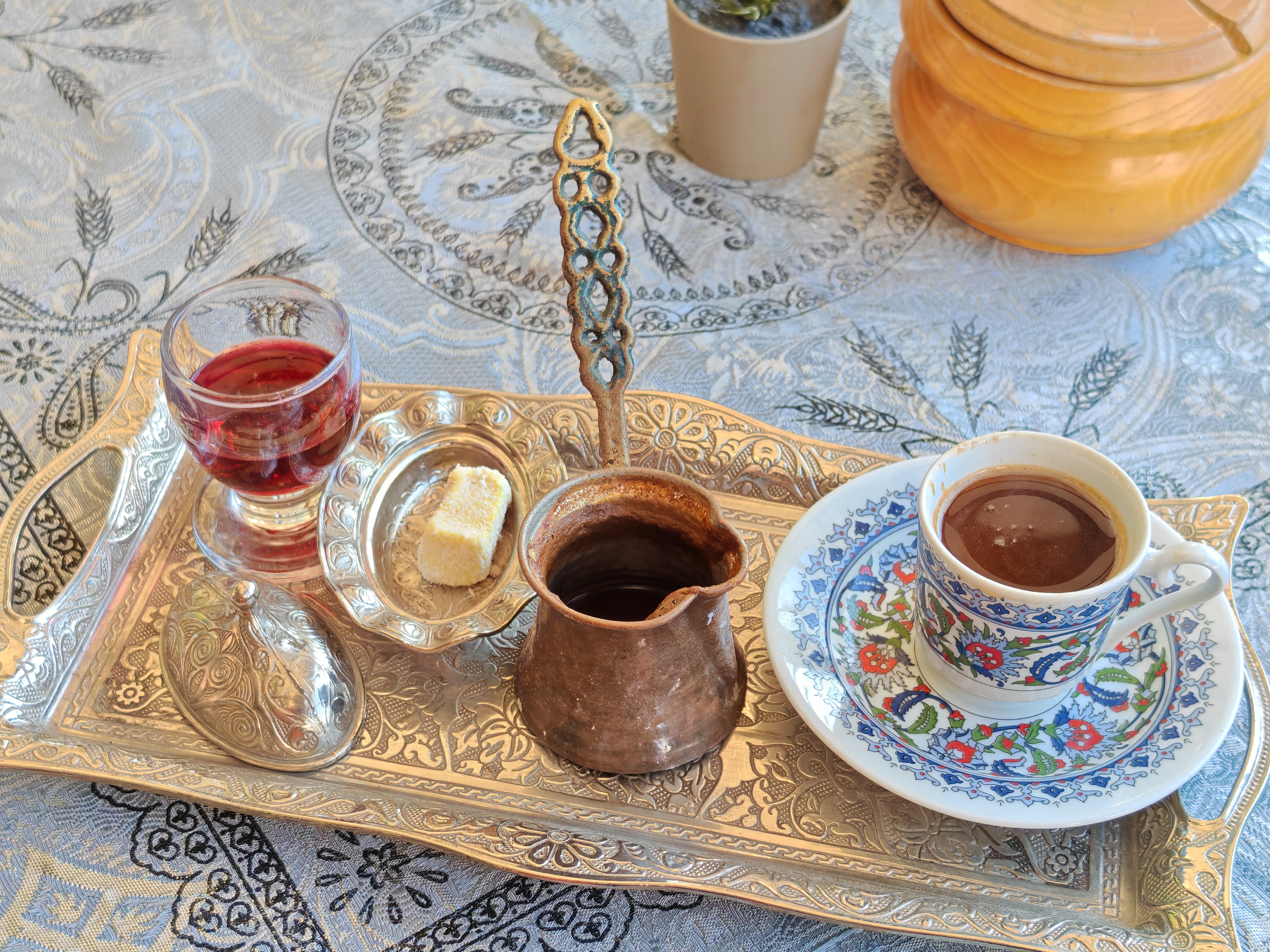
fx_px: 1944
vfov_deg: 27.5
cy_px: 479
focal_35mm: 53
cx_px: 634
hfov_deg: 36.2
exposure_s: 1/100
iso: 50
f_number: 1.6
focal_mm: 5.4
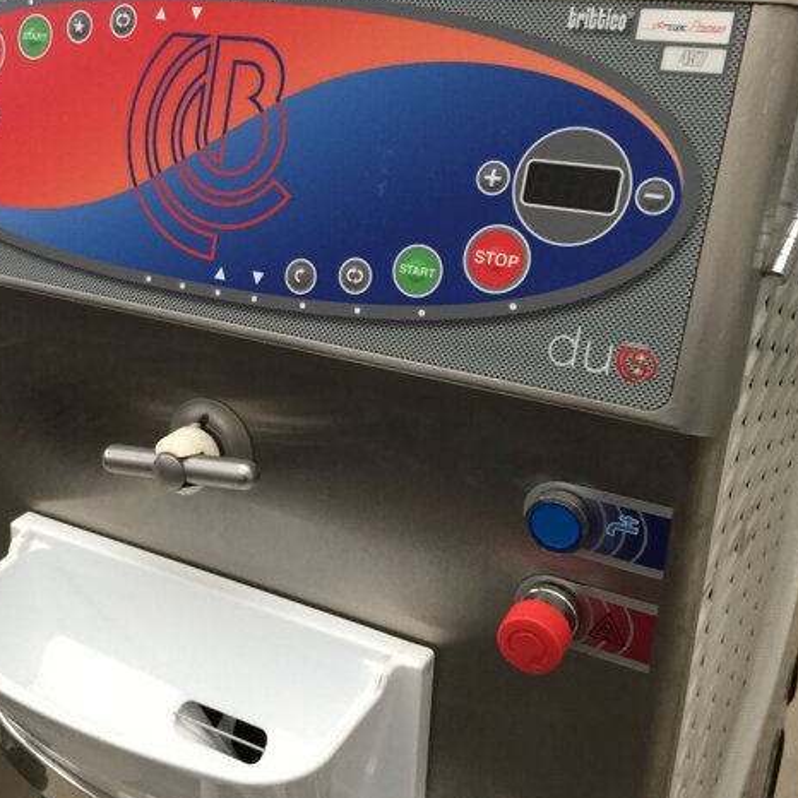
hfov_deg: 37.6
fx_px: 1148
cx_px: 221
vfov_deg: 38.3
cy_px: 378
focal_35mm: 44
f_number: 2.2
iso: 125
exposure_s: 1/17
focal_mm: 4.15
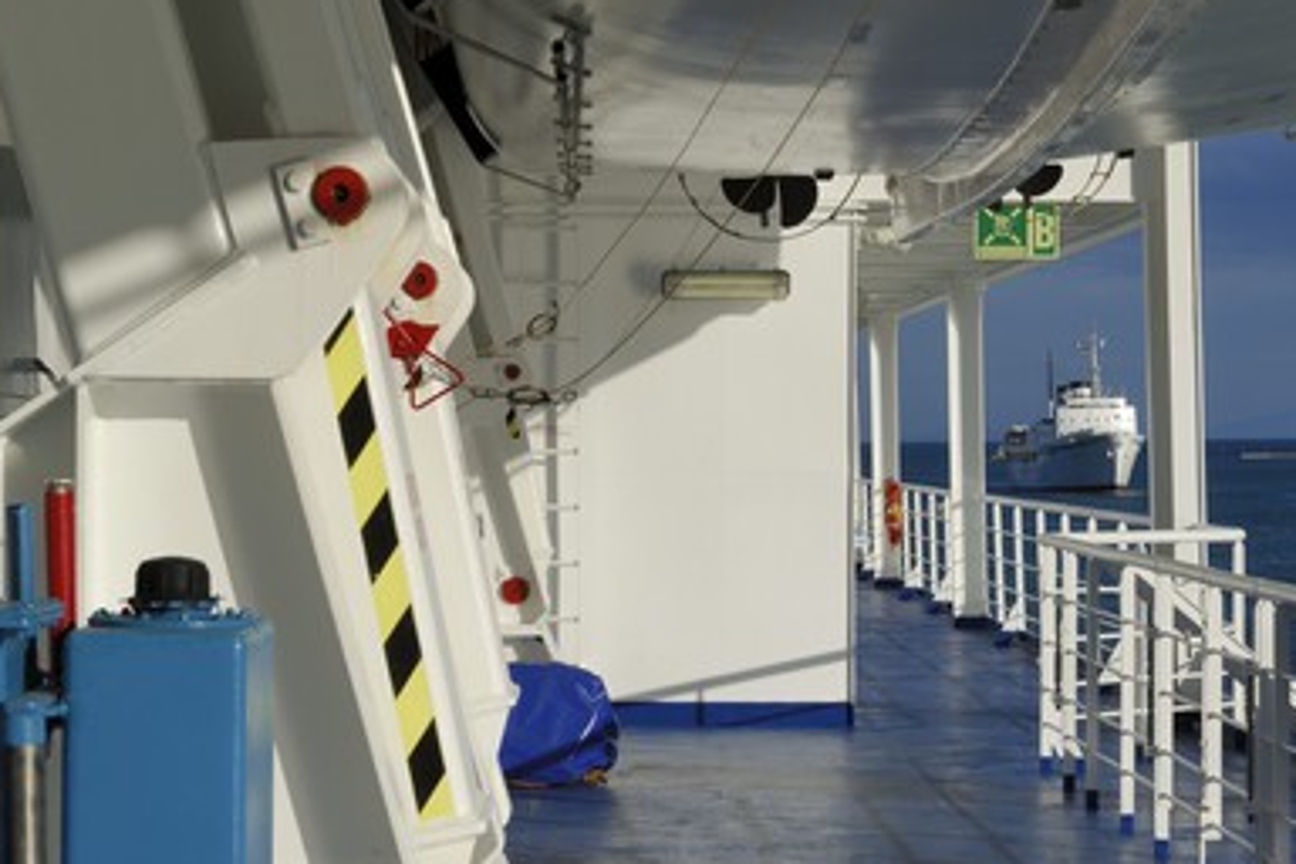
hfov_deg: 17.8
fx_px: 4140
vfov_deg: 11.9
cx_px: 673
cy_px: 452
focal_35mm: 115
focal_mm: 70
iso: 100
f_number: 19
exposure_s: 1/100
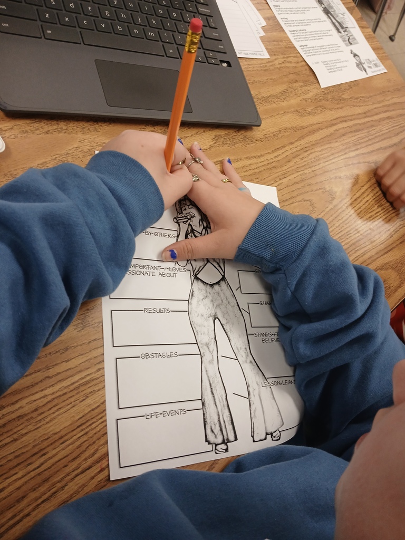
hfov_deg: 53.1
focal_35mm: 26
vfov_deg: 67.3
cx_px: 202
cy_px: 270
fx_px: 406
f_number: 1.8
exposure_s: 1/60
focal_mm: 3.98
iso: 125
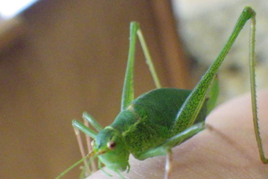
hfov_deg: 34.5
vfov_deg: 23.2
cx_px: 146
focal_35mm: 58
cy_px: 125
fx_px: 432
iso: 1000
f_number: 3.8
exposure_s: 1/50
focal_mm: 6.1
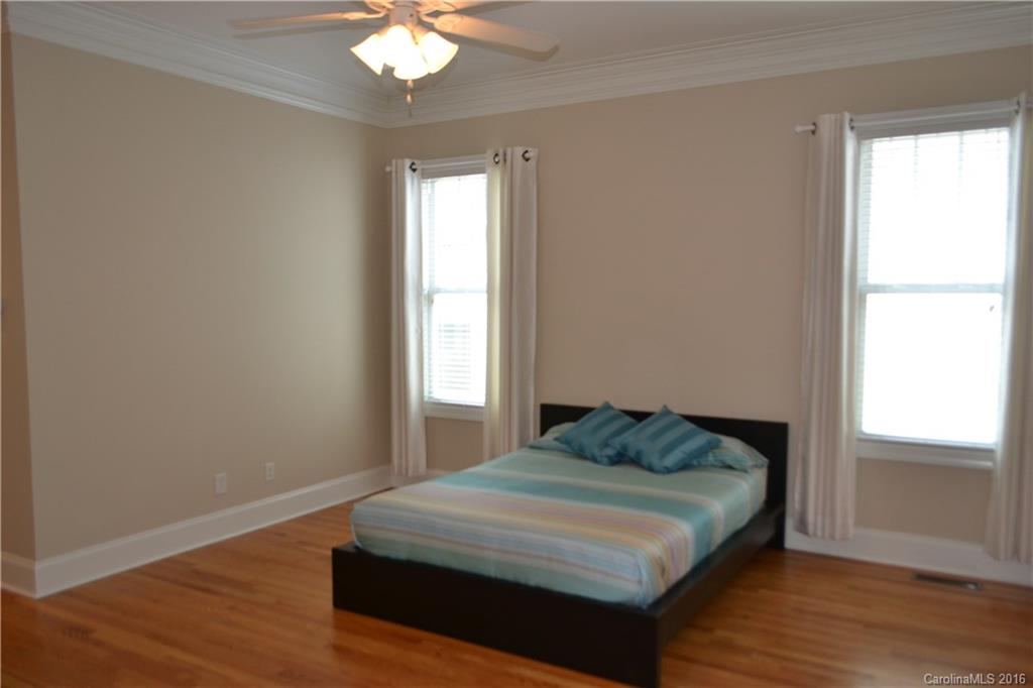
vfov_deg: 47.9
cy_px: 344
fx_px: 774
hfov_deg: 67.4
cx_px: 516
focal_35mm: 27
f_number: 4
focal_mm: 18
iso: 400
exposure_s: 1/80
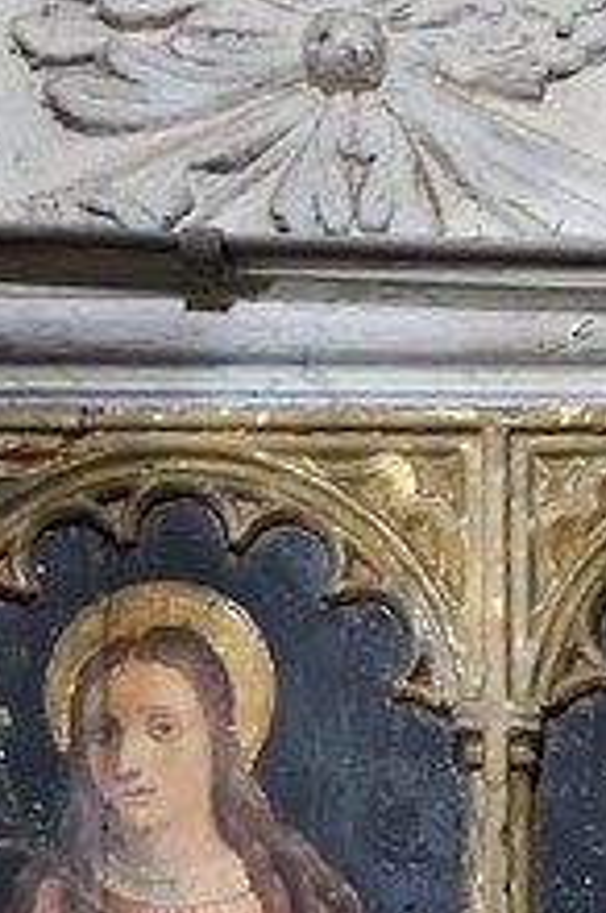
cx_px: 1581
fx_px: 12917
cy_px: 2614
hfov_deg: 2.7
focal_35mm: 510
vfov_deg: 3.9
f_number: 4
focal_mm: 70
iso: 3200
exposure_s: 1/60
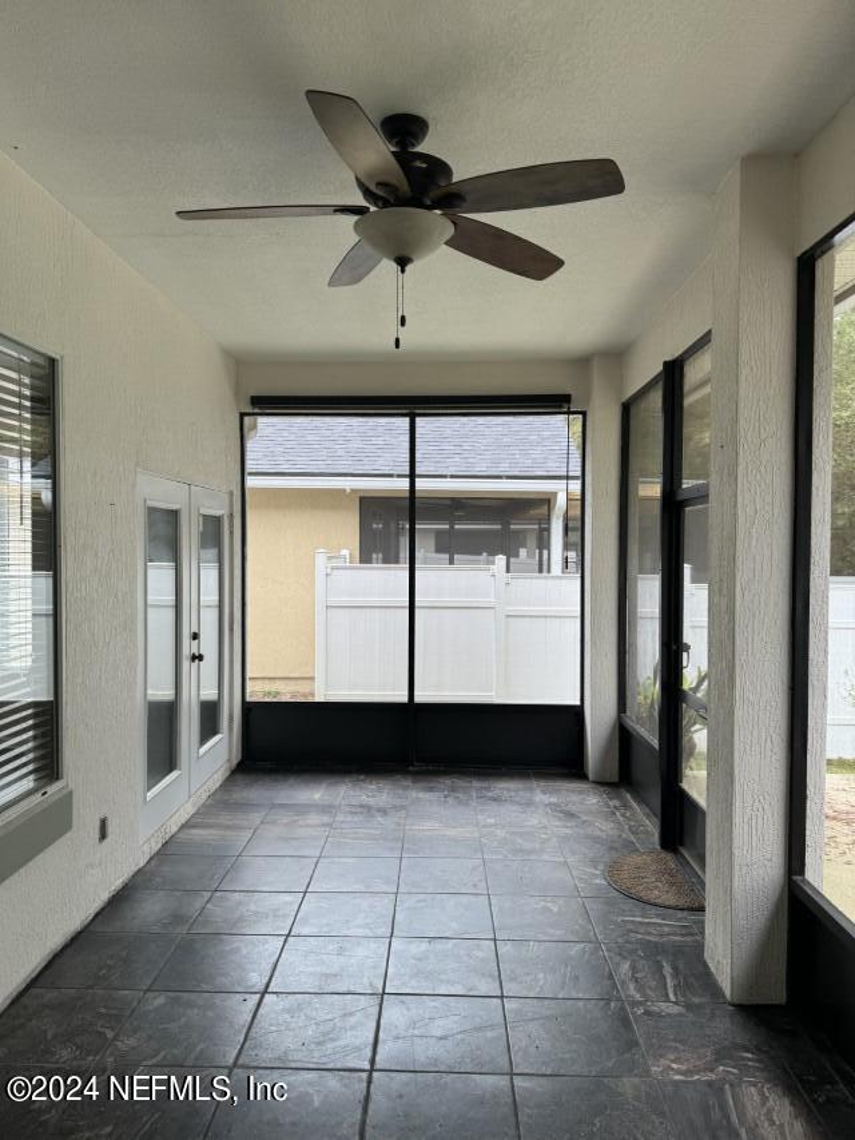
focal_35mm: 24
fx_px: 790
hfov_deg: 56.8
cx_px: 428
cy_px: 570
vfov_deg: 71.6
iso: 64
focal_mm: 6.86
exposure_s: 1/120
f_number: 1.78
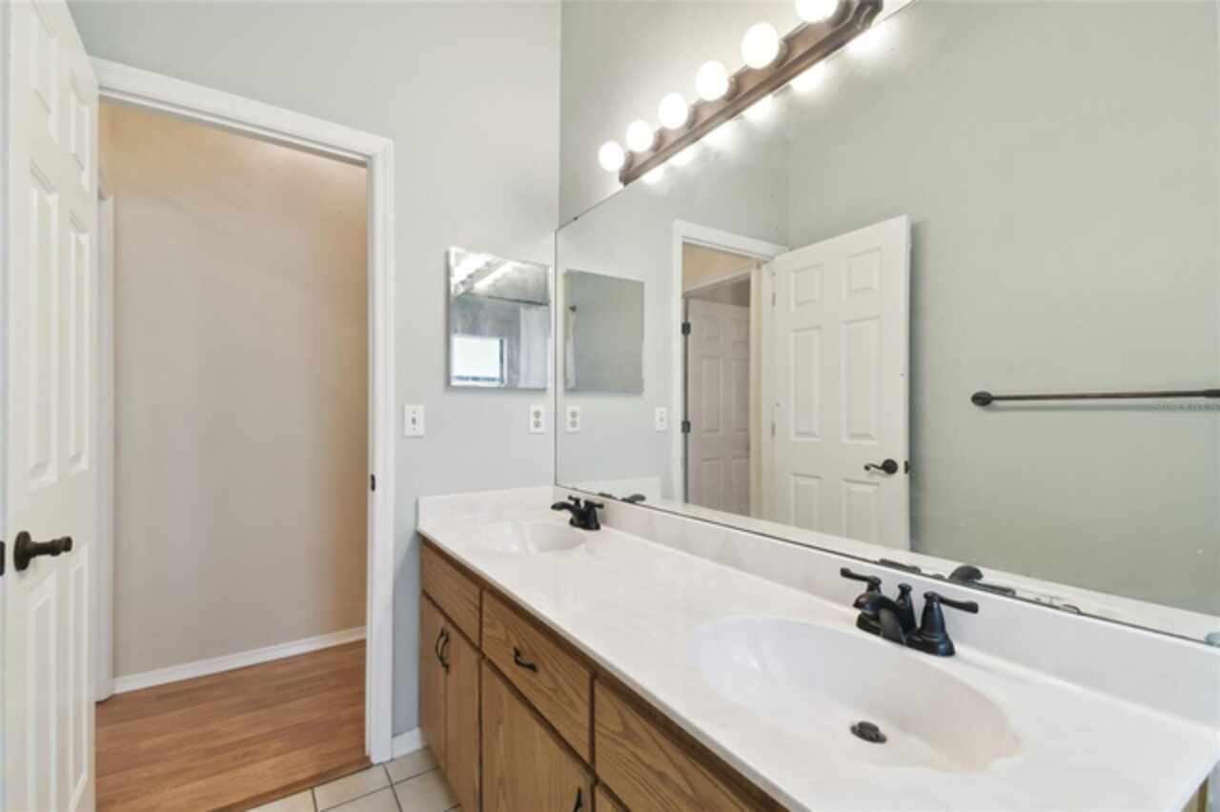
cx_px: 610
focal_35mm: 15
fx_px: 508
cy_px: 406
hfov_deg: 100.4
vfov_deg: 77.3
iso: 100
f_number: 7.1
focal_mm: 10
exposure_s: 1/15
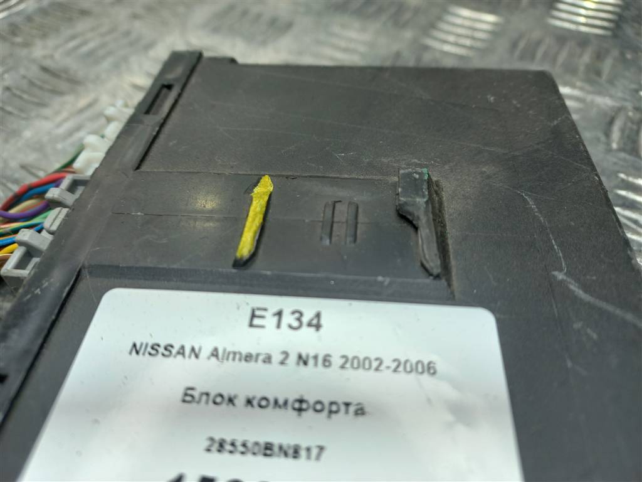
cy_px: 241
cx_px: 321
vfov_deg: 54.9
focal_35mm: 25
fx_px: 464
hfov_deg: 69.4
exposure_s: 1/100
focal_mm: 4.6
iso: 40
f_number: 1.8
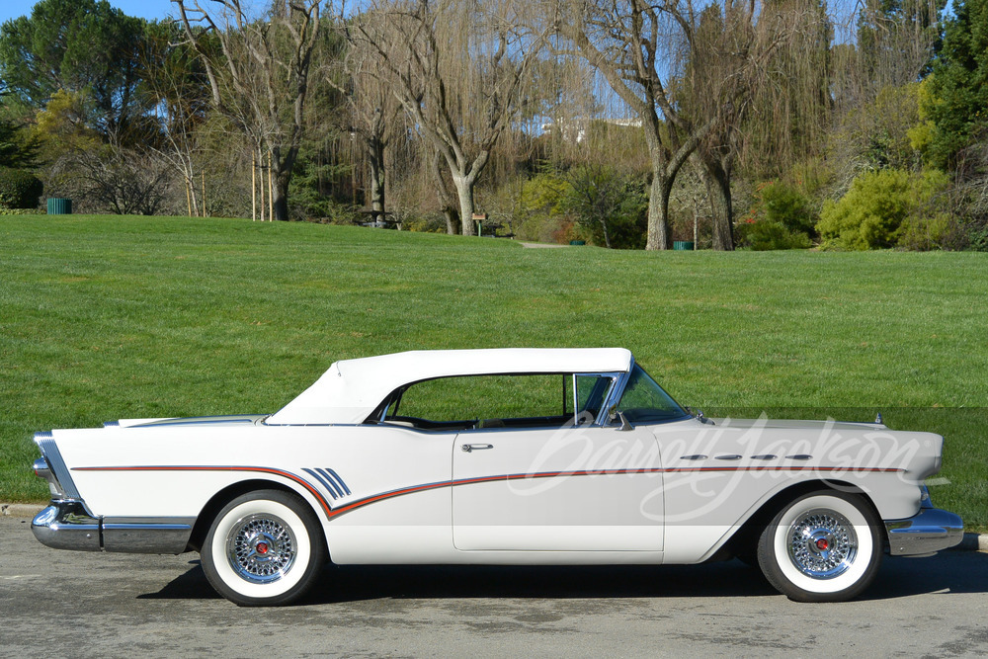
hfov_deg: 33.9
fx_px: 1619
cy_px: 330
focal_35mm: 59
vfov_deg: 23.0
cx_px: 494
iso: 100
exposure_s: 1/640
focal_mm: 22.1
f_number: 5
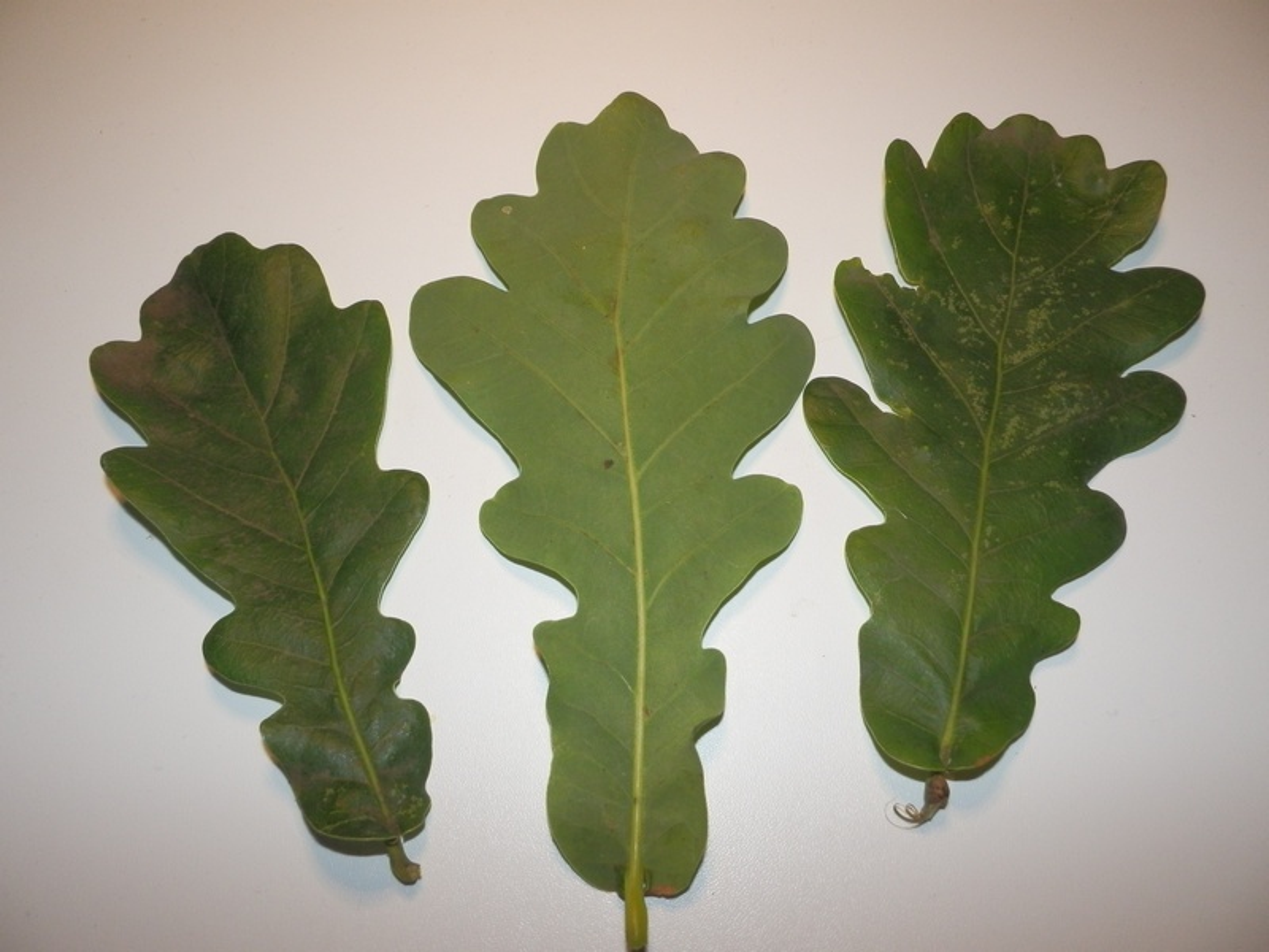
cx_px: 634
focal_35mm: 24
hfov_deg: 71.6
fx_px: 880
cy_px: 476
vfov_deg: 56.8
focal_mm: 4.2
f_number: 7.9
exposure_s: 1/40
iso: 250
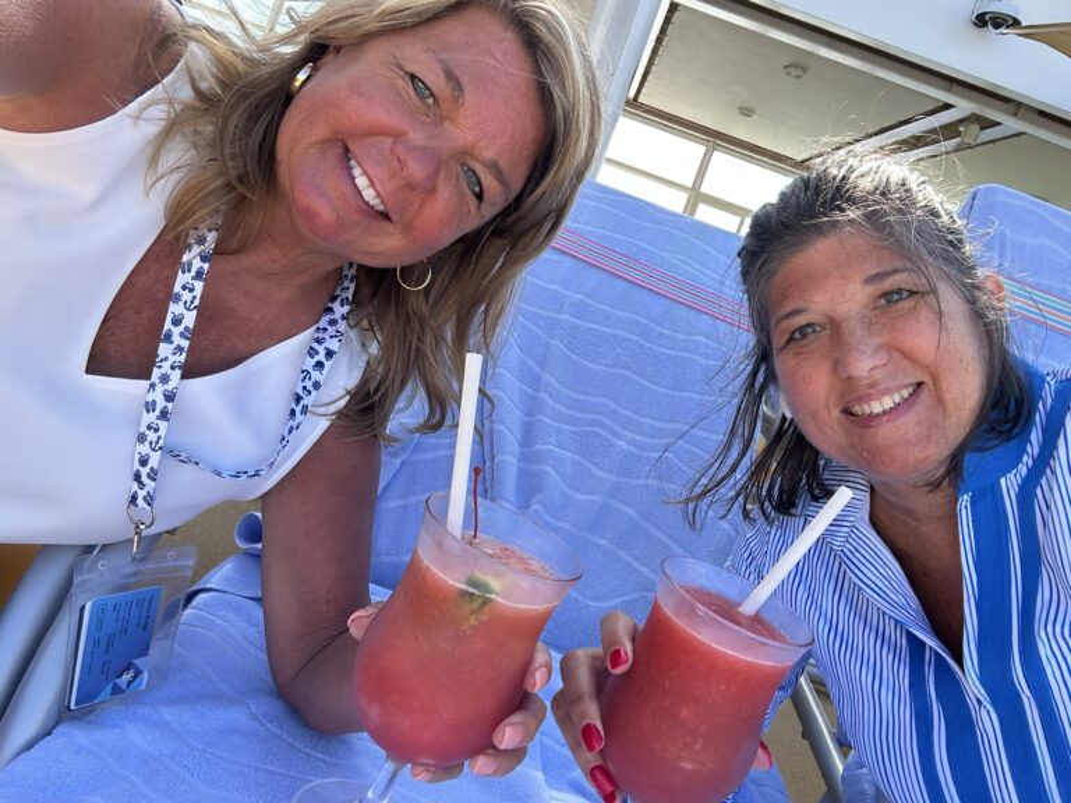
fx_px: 712
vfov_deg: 58.9
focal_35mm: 23
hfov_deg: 73.9
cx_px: 536
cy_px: 402
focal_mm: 2.69
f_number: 1.9
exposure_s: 1/228
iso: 25
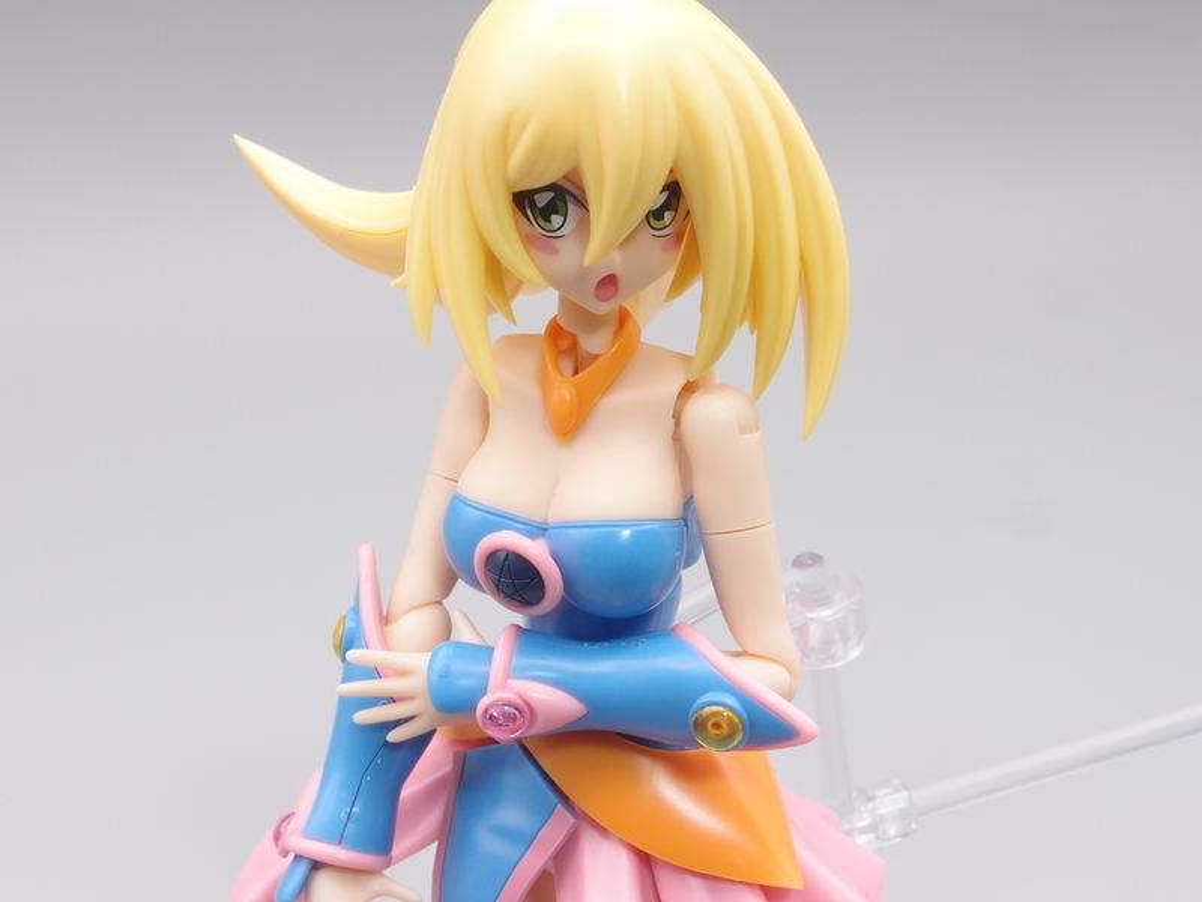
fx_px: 2465
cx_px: 601
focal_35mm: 71
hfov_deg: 27.4
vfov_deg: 20.7
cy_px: 451
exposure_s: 1/4
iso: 100
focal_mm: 15.27
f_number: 8
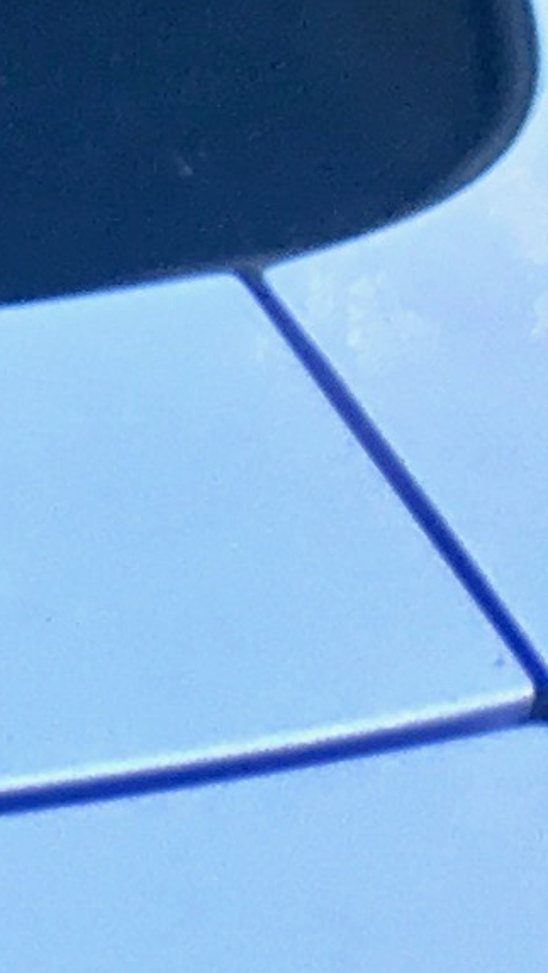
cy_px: -1493
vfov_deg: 8.7
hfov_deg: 4.2
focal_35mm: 222
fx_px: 5733
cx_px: -2845
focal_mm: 4.15
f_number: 2.2
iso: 25
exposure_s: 1/40
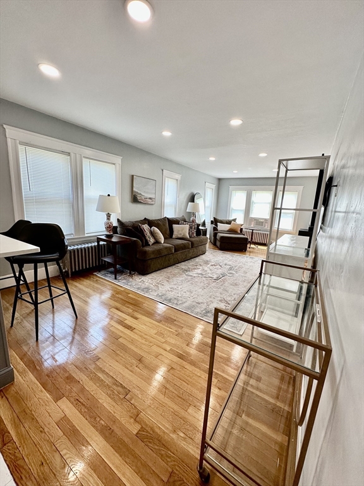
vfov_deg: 102.1
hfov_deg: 85.7
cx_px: 182
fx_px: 196
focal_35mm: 14
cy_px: 243
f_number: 2.2
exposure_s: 1/120
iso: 160
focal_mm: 2.22
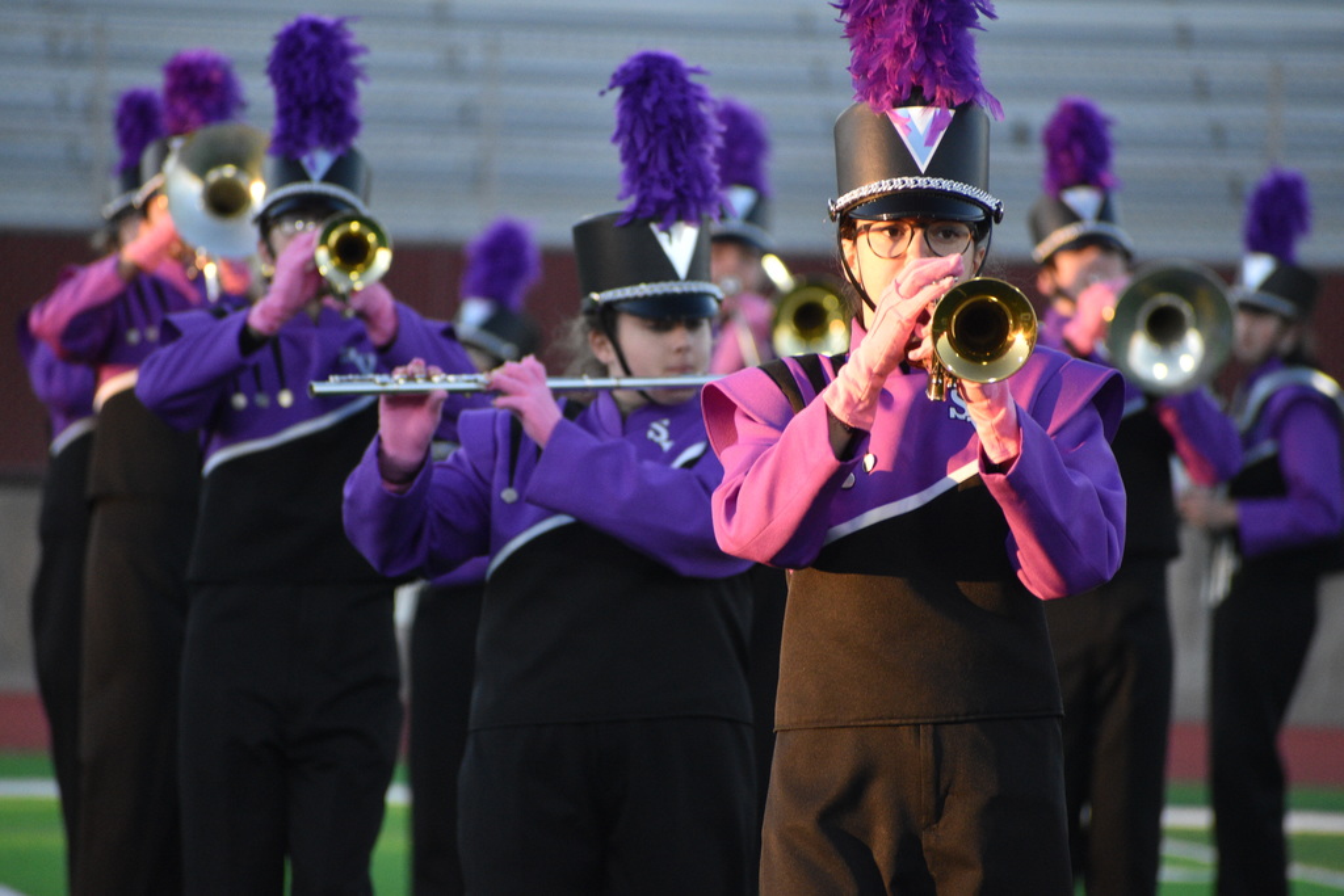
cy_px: 448
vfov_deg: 3.1
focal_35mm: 450
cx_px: 672
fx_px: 16801
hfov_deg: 4.6
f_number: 6.3
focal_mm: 300
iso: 1600
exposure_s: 1/500
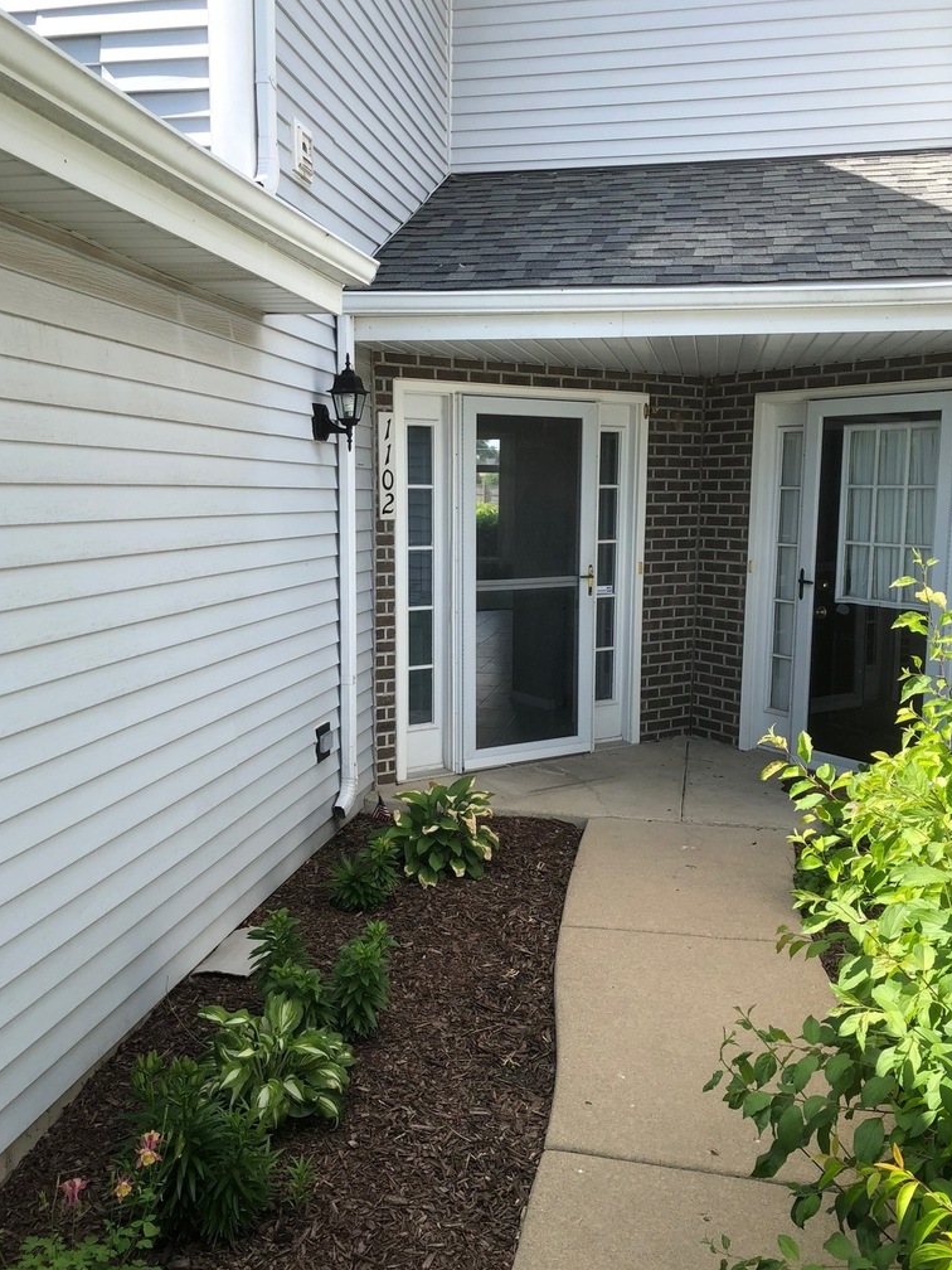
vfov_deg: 60.0
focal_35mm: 30
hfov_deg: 46.8
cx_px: 467
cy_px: 640
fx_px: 1100
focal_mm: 3.99
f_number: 1.8
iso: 20
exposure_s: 1/592
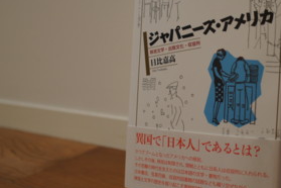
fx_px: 453
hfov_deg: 33.8
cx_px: 210
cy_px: 91
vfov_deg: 23.4
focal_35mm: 58
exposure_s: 1/40
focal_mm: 24
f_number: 1.8
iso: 200
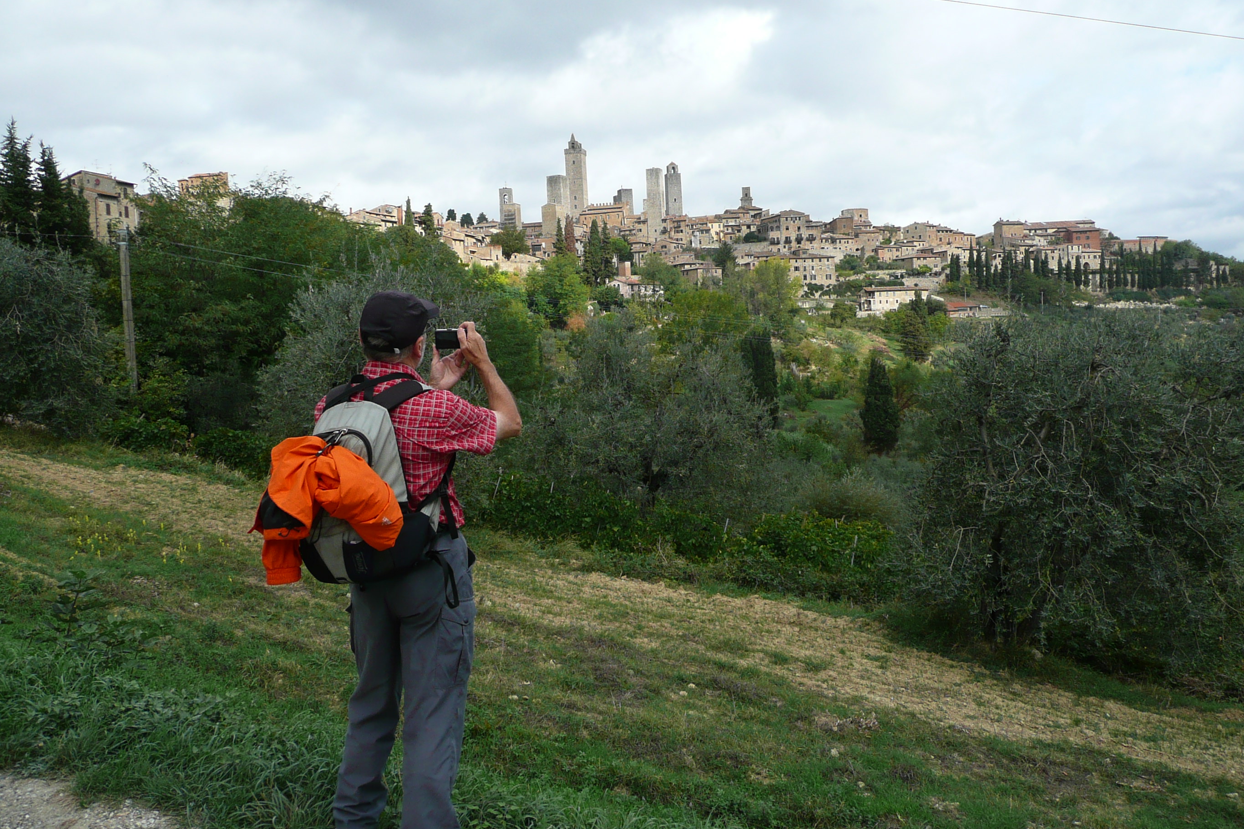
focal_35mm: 30
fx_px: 1036
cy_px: 395
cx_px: 634
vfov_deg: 43.6
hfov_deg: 61.9
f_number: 3.3
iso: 100
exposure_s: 1/640
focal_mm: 4.6
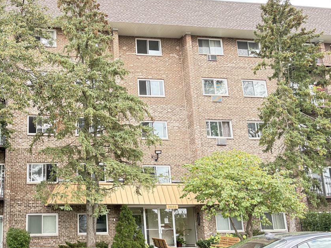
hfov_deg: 40.6
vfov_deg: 32.2
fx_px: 430
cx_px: 75
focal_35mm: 45
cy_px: 120
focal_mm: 5.96
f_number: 1.6
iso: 64
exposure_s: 1/244
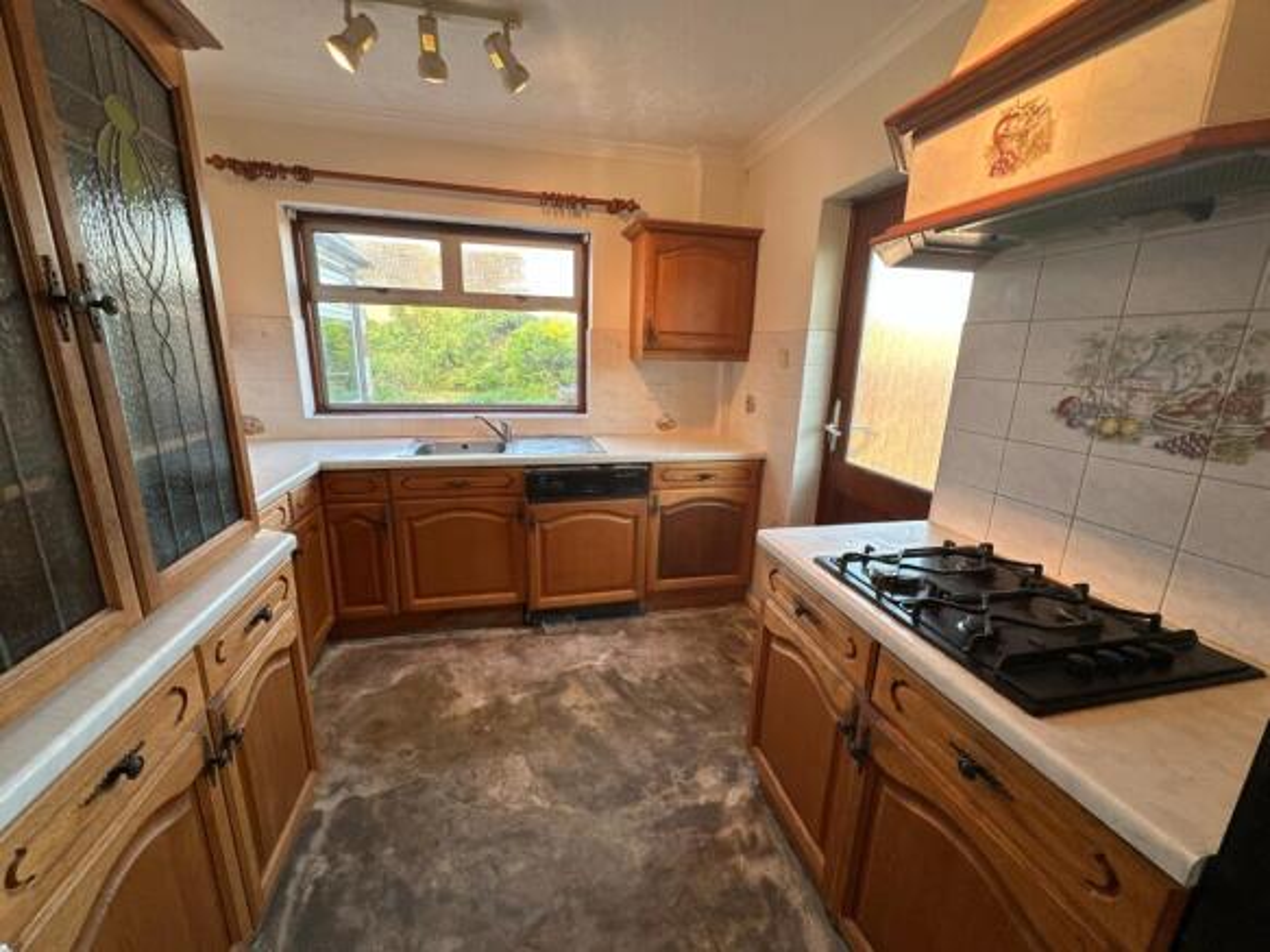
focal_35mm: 14
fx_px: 514
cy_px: 476
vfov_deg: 85.7
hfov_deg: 102.1
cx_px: 635
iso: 80
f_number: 2.2
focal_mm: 2.22
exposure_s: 1/100
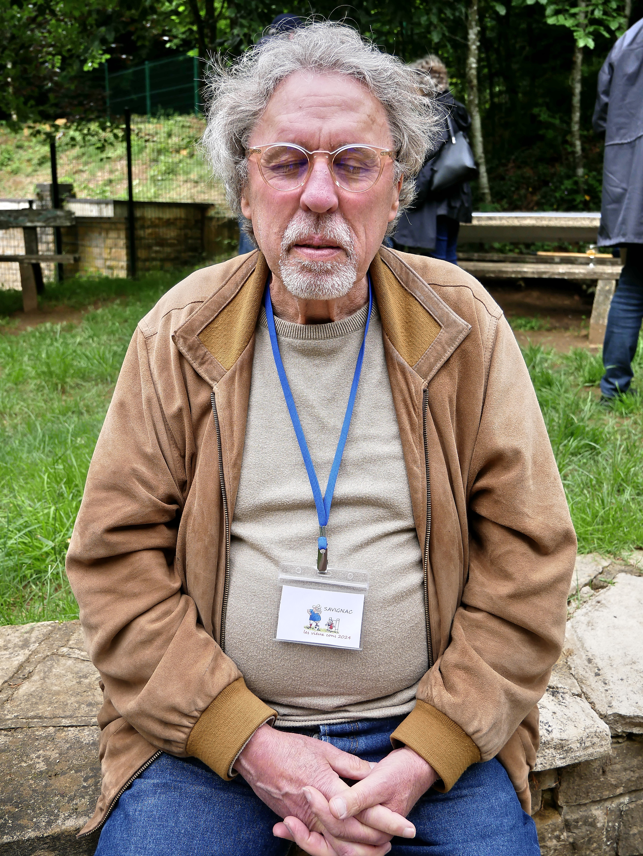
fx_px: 841
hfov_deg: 41.8
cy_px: 428
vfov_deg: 53.9
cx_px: 322
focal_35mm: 34
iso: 200
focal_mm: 17
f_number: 3.8
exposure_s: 1/320
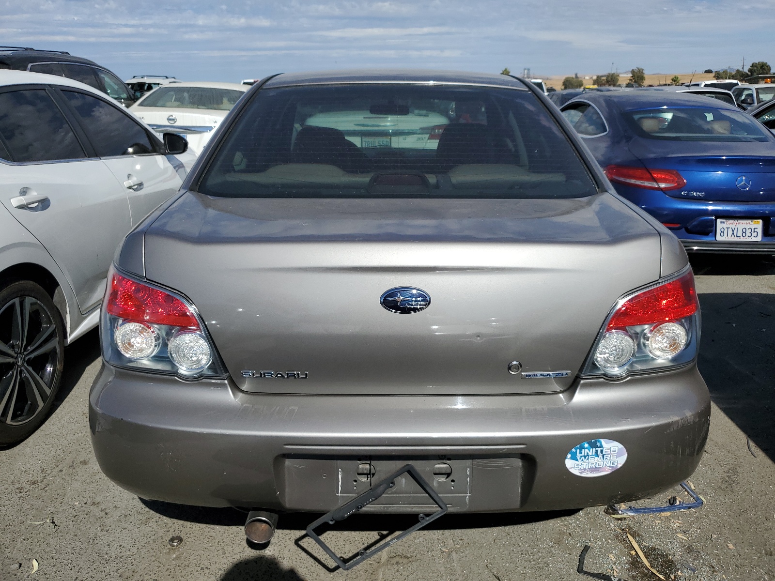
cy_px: 290
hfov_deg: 67.3
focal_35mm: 26
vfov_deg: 53.1
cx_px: 388
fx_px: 582
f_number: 1.5
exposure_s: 1/10000
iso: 50
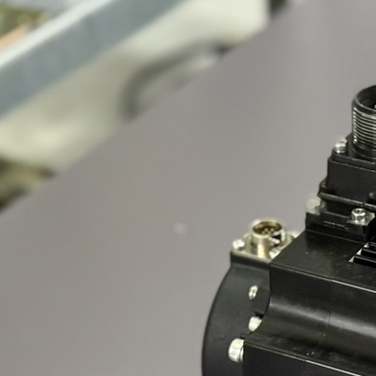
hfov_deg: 12.5
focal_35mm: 138
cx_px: 348
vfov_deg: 12.6
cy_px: 293
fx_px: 1696
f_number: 1.78
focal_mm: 6.76
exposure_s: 1/33
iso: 400
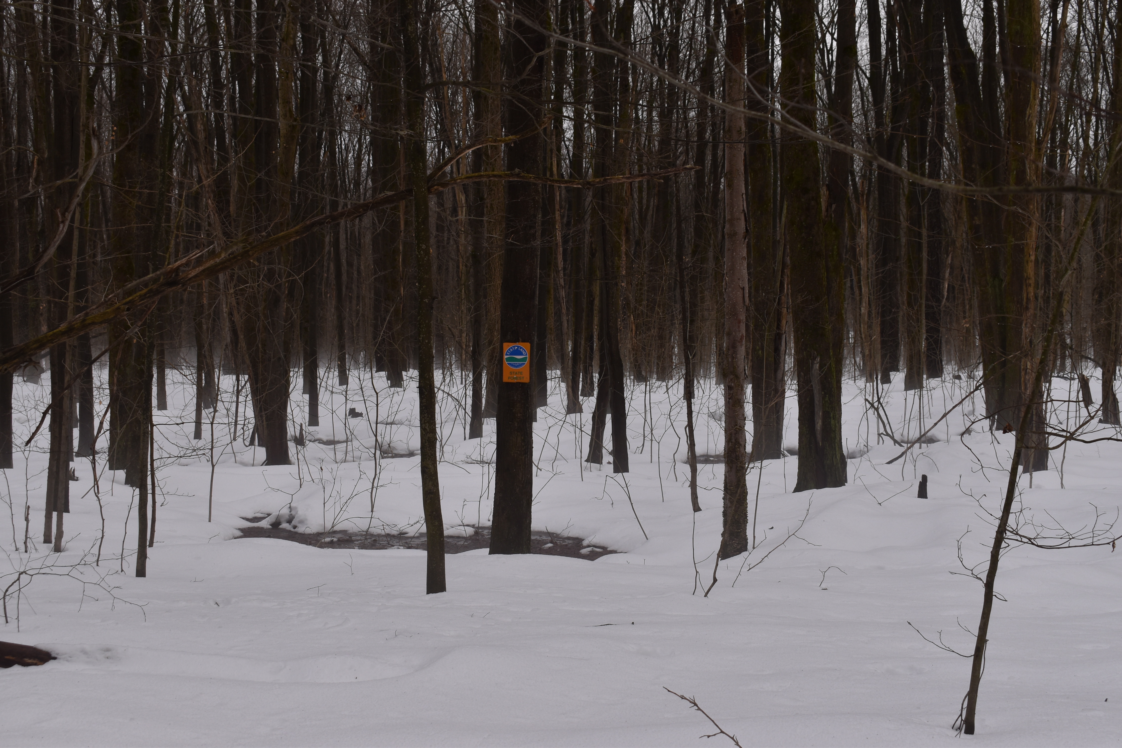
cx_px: 561
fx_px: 1683
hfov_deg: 36.9
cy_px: 374
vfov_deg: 25.1
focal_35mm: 54
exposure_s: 1/250
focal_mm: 36
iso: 200
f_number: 8
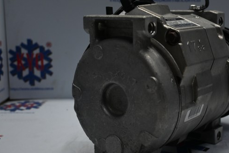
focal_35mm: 61
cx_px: 157
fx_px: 387
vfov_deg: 22.3
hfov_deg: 32.6
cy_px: 63
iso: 450
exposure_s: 1/125
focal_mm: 25
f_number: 4.2
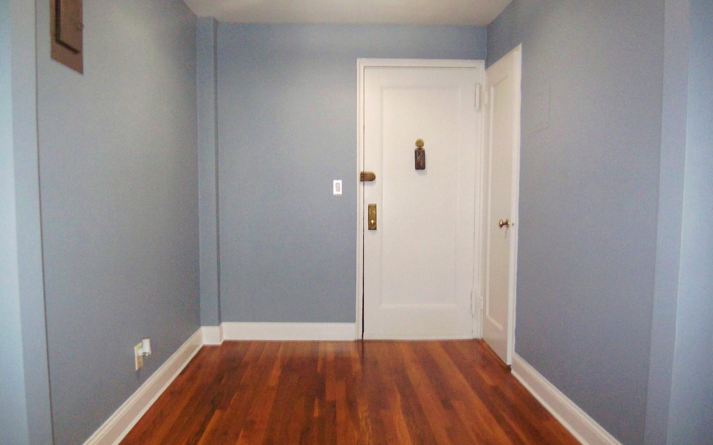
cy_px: 223
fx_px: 486
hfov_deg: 72.5
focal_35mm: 25
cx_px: 348
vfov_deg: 49.3
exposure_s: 1/30
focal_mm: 3.8
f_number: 2.8
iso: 200
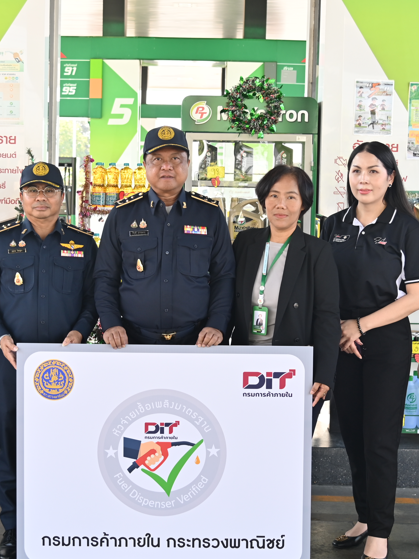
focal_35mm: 62
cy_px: 249
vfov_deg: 31.2
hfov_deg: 23.6
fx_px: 1000
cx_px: 164
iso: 250
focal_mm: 32
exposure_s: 1/160
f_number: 4
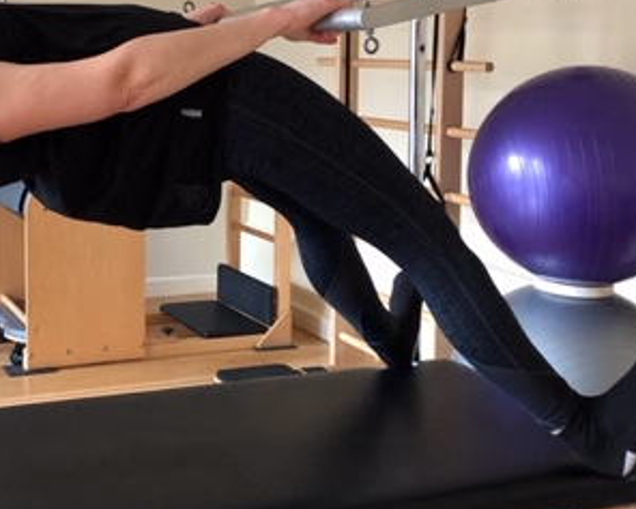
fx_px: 1111
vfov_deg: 25.7
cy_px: 174
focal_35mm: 59
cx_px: 170
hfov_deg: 31.5
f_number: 1.8
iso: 100
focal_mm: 3.99
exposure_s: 1/9
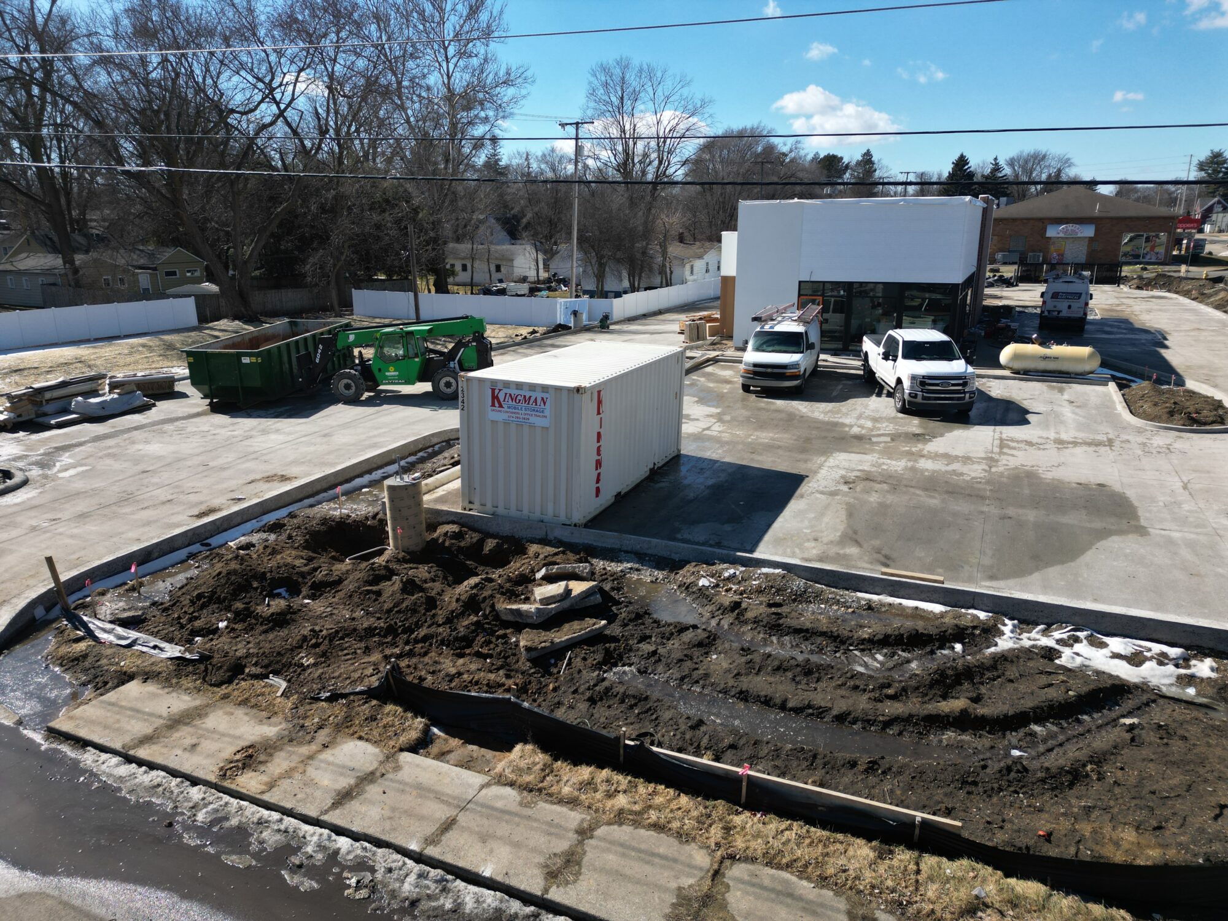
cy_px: 460
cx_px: 614
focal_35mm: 24
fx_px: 851
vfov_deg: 56.8
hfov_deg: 71.6
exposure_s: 1/40
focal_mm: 6.72
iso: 100
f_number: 1.7
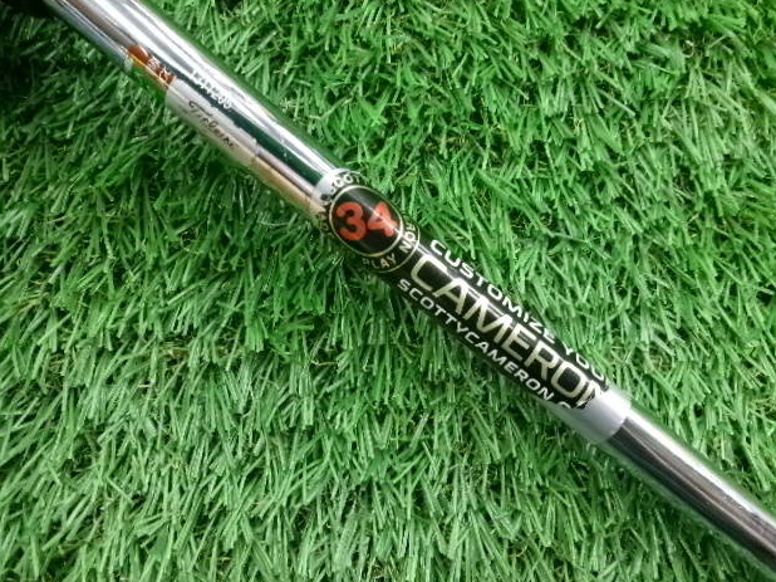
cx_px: 391
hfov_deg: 61.7
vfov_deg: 48.2
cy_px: 288
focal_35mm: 29
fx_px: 650
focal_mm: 5.1
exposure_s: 1/34
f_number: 3.9
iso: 800
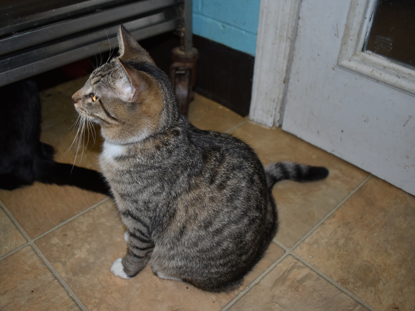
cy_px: 157
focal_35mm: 33
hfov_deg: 55.2
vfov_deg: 42.9
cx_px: 178
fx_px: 396
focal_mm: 20
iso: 400
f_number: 3.8
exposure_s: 1/125
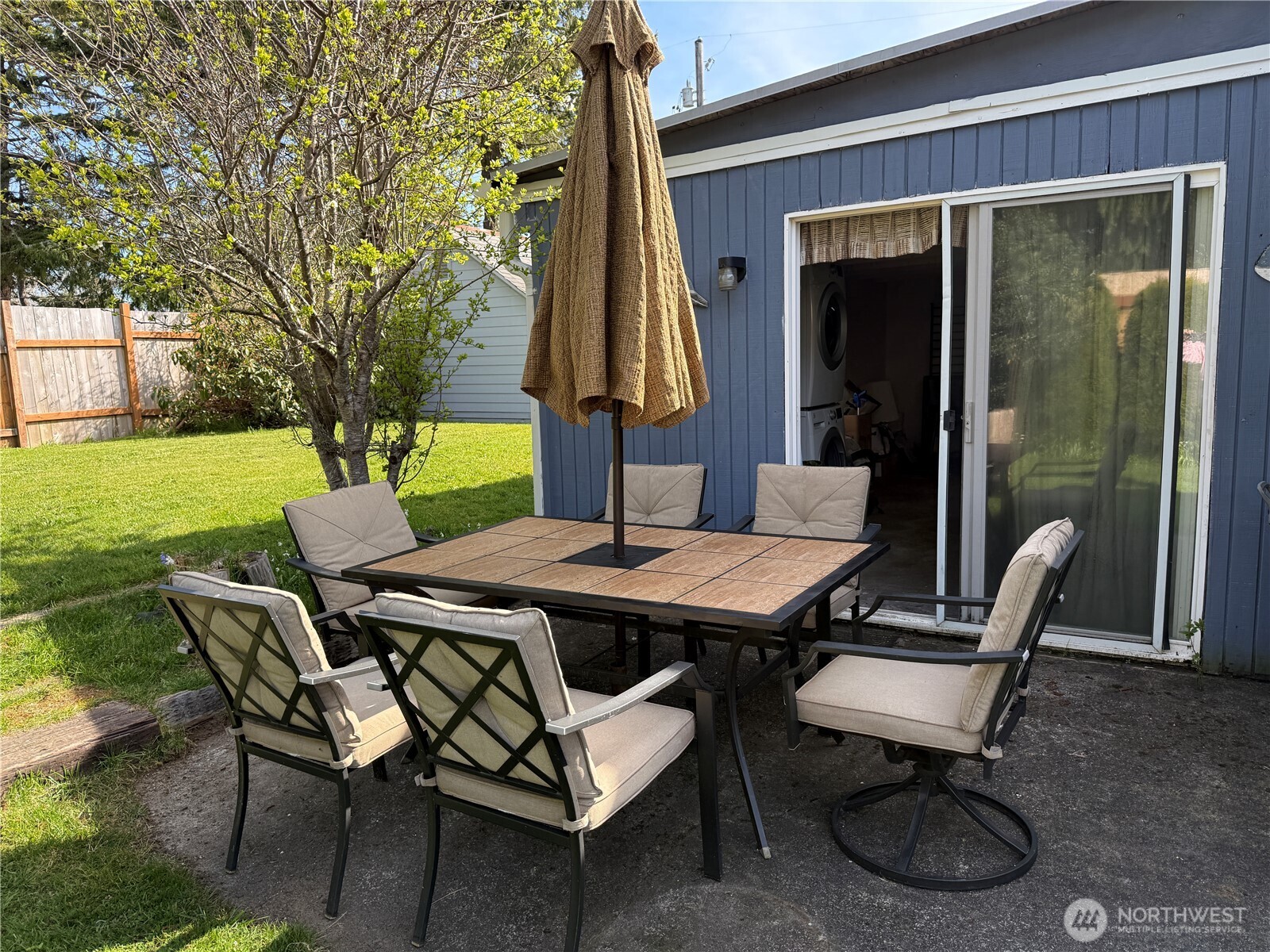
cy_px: 476
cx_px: 635
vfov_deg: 56.8
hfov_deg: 71.6
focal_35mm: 24
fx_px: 881
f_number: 1.78
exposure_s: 1/931
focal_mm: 6.76
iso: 100
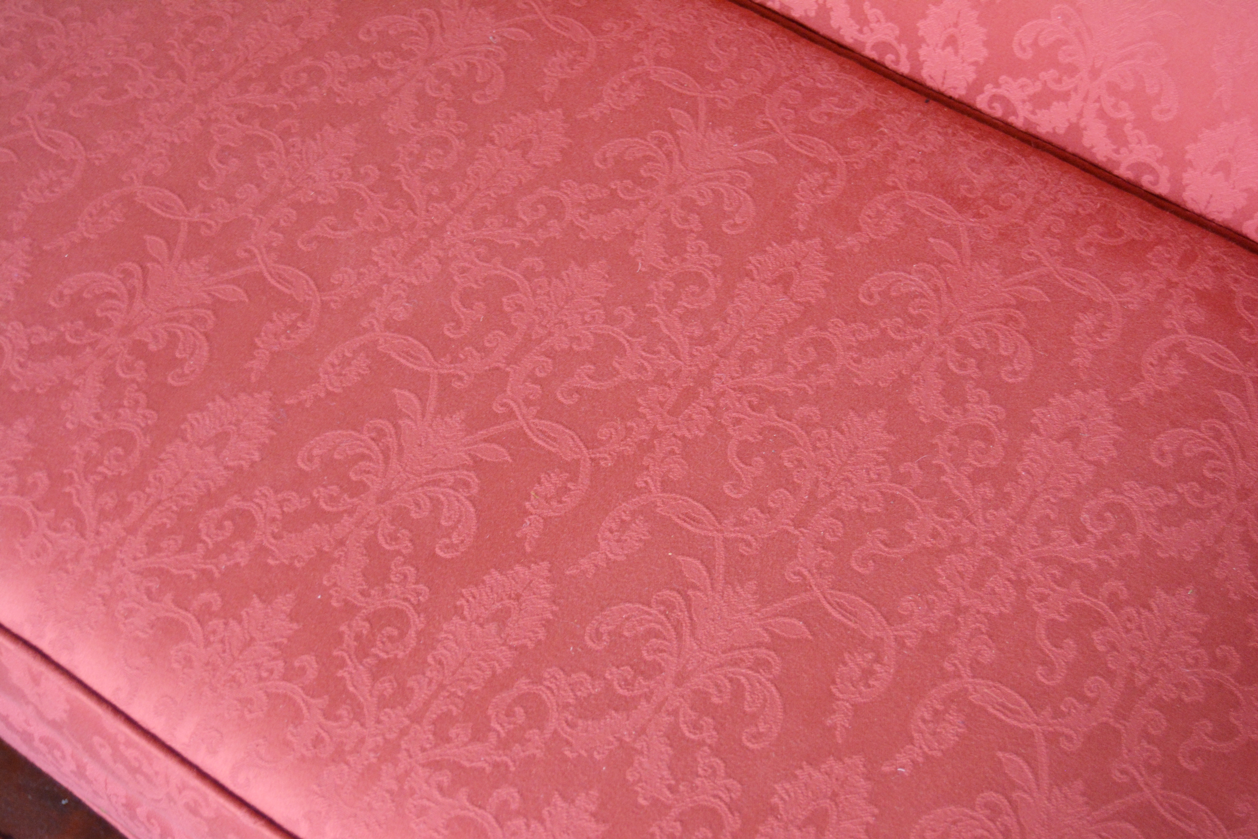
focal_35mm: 46
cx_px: 629
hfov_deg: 42.3
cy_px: 420
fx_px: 1625
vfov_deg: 28.9
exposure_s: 1/30
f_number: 4.2
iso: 2000
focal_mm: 31
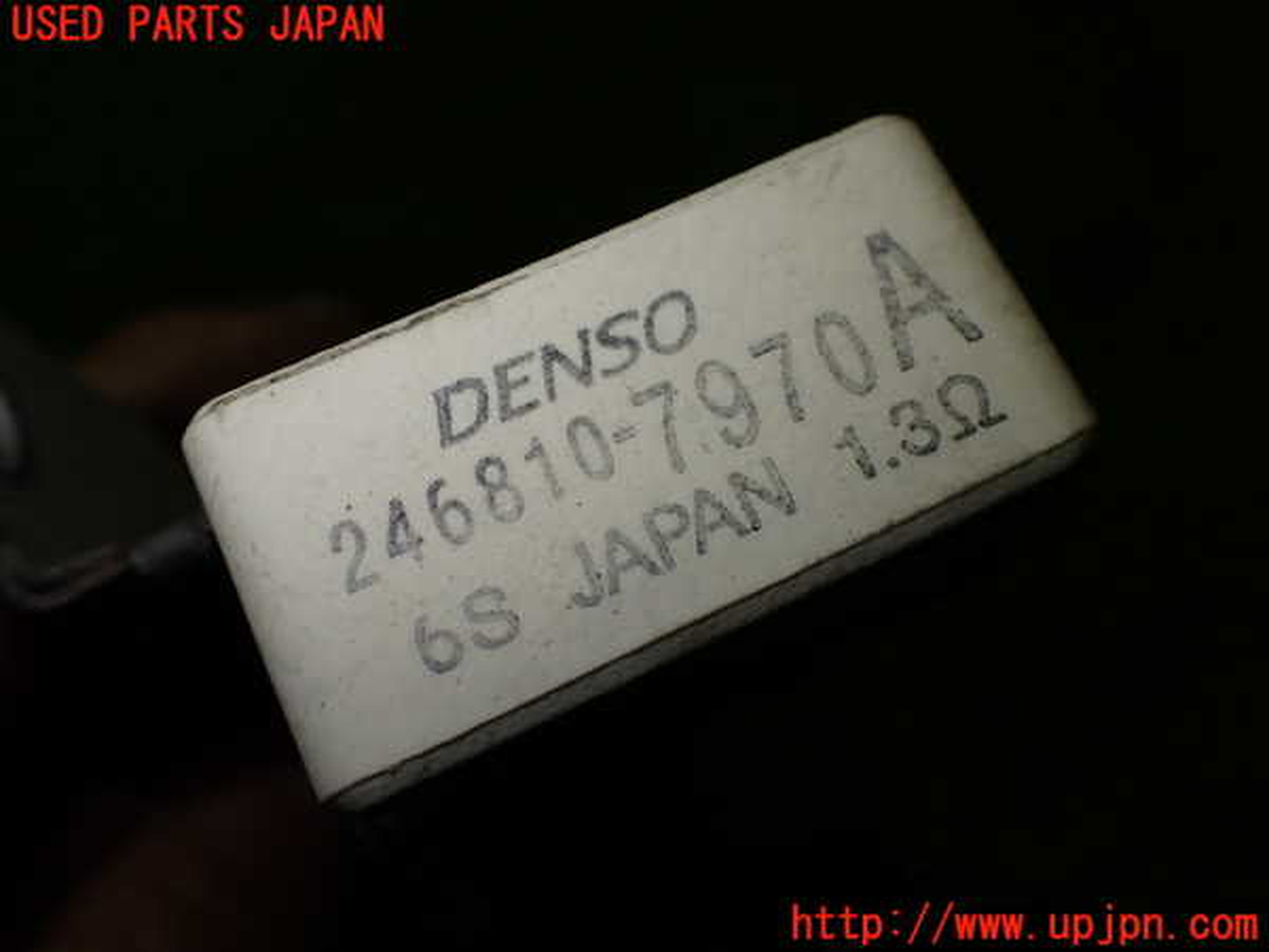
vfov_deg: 46.8
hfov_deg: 60.0
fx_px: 1100
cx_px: 634
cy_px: 476
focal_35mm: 30
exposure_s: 1/250
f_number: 3.2
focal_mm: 5.4
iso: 100
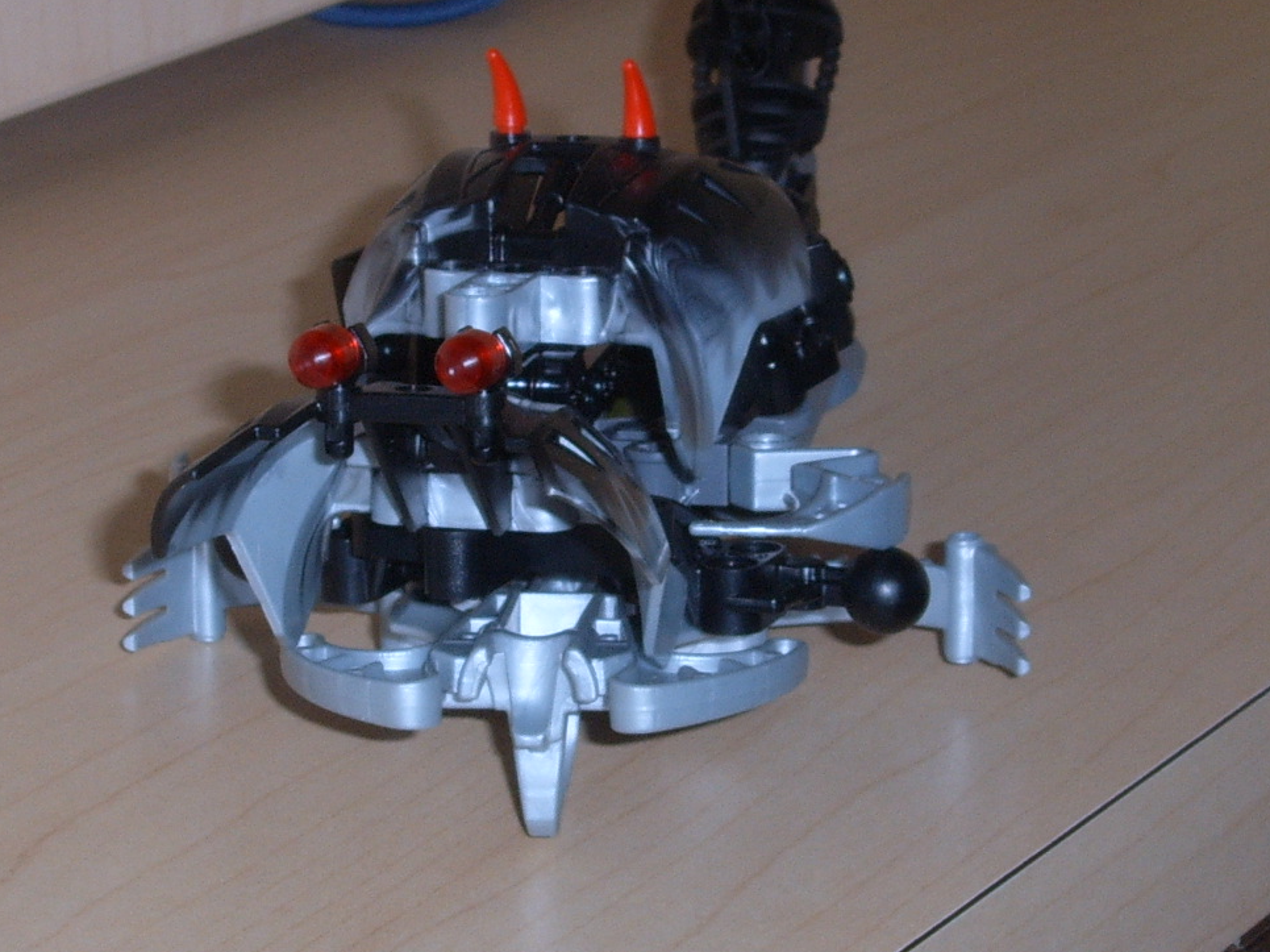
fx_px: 5171
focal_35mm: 141
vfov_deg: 10.5
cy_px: 435
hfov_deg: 14.0
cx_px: 604
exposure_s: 1/45
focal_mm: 14.1
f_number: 8.8
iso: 76
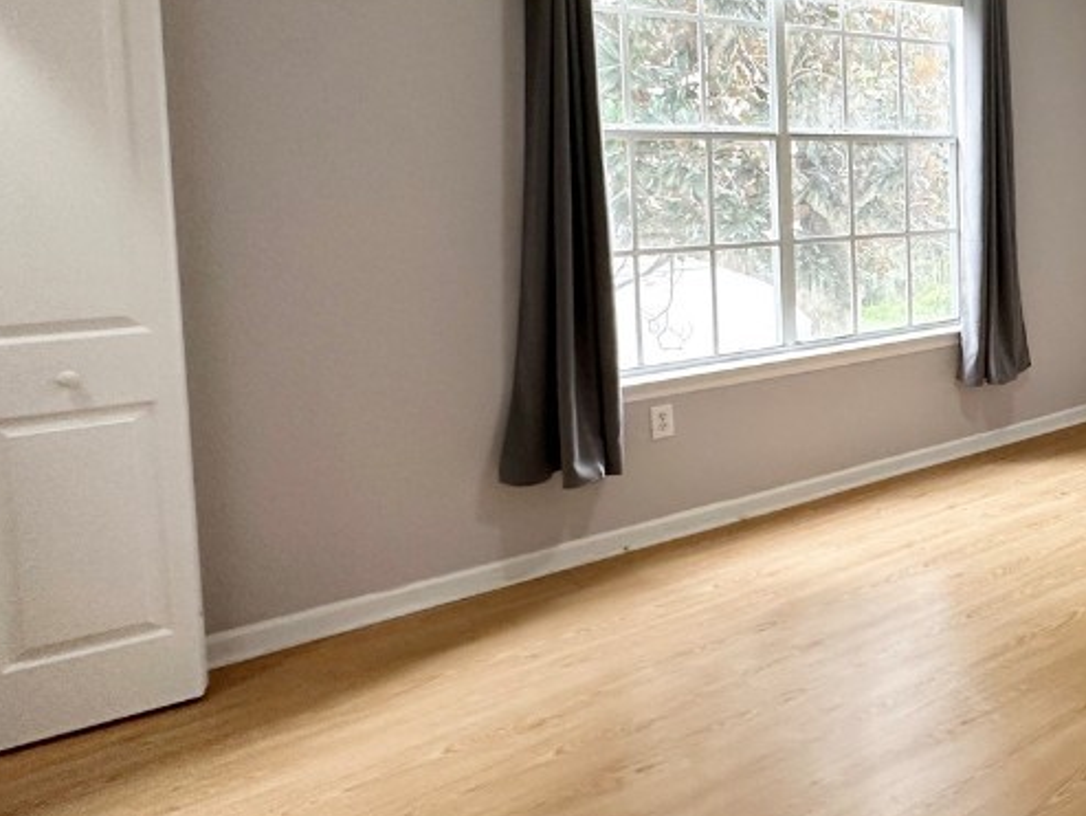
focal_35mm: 29
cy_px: 216
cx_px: 1055
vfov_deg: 46.7
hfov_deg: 51.2
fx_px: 910
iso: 250
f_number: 2.2
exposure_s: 1/120
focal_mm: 2.22
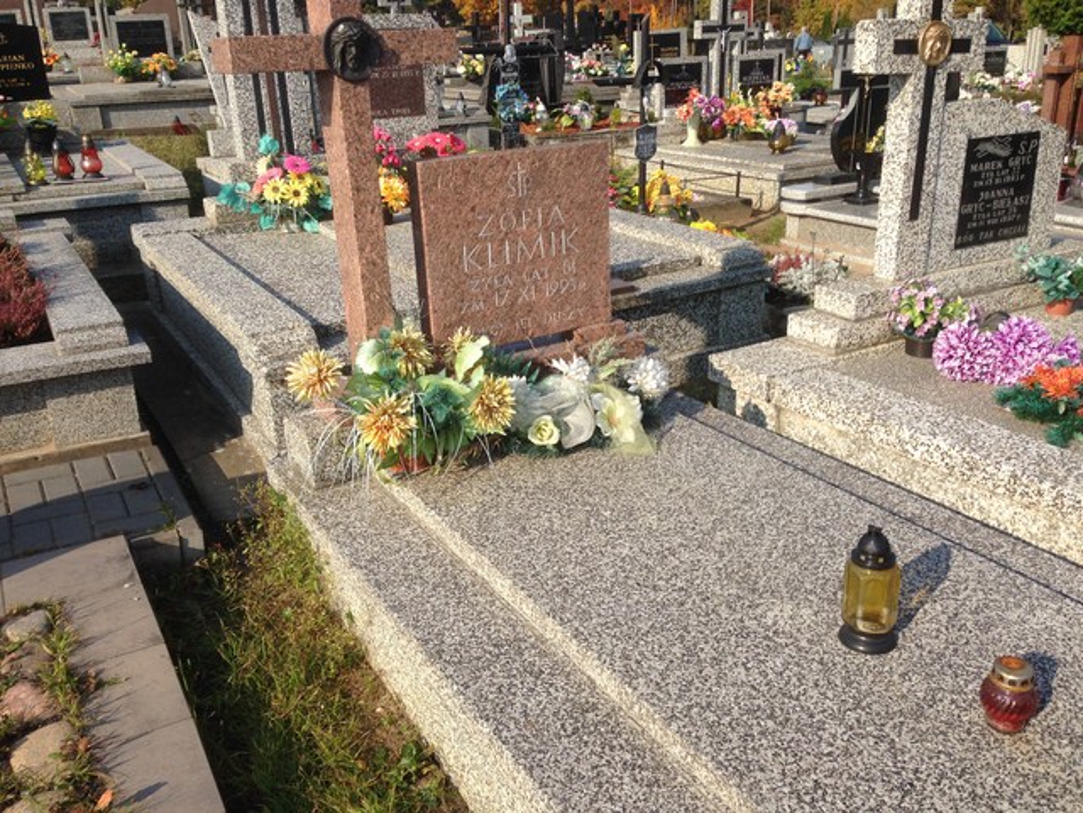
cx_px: 542
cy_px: 406
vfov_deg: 42.9
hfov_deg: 55.4
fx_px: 1032
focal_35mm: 33
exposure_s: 1/1506
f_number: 2.4
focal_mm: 4.12
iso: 50
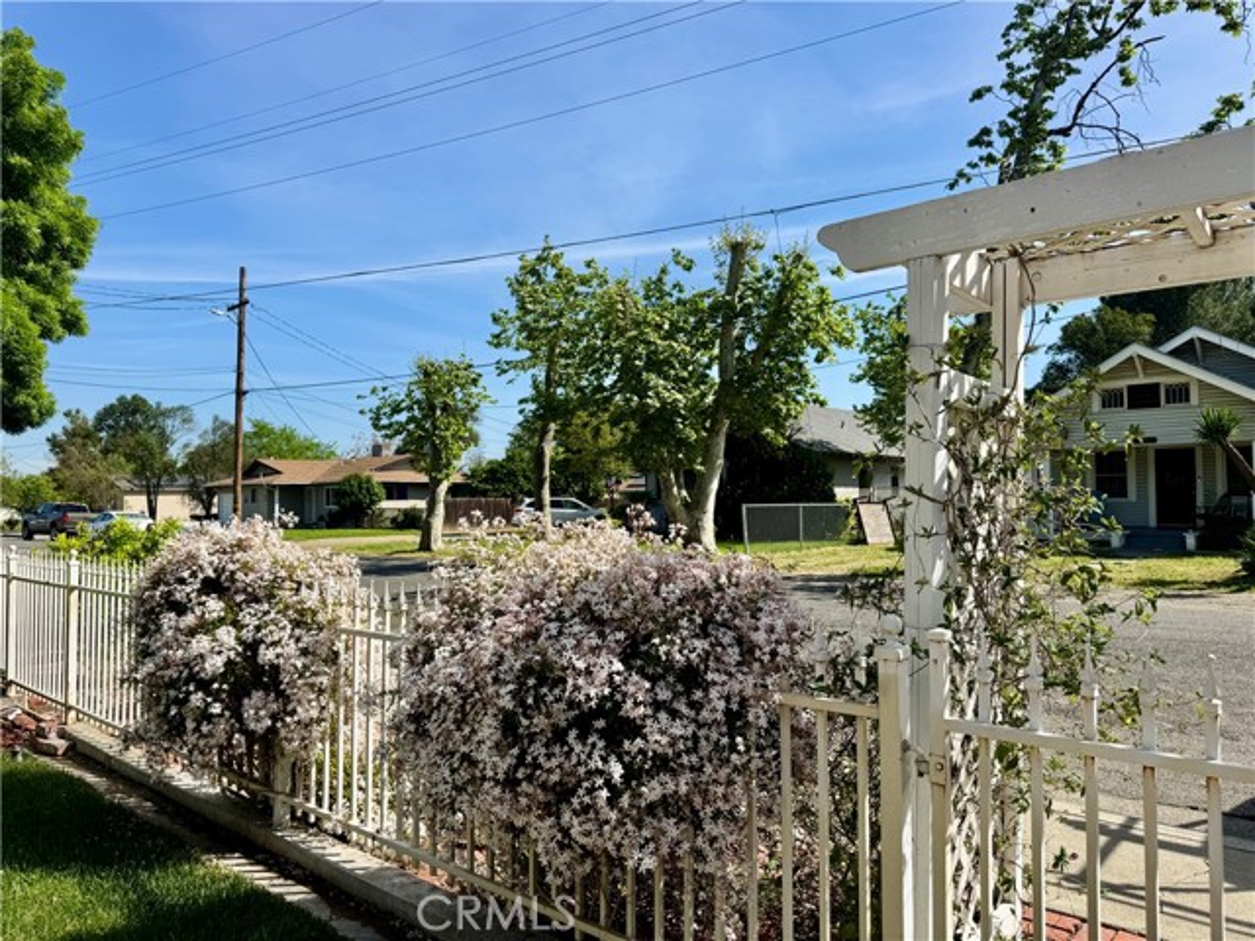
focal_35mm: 24
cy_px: 470
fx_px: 870
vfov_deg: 56.8
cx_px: 628
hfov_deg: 71.6
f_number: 1.78
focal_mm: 6.76
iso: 80
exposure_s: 1/4310
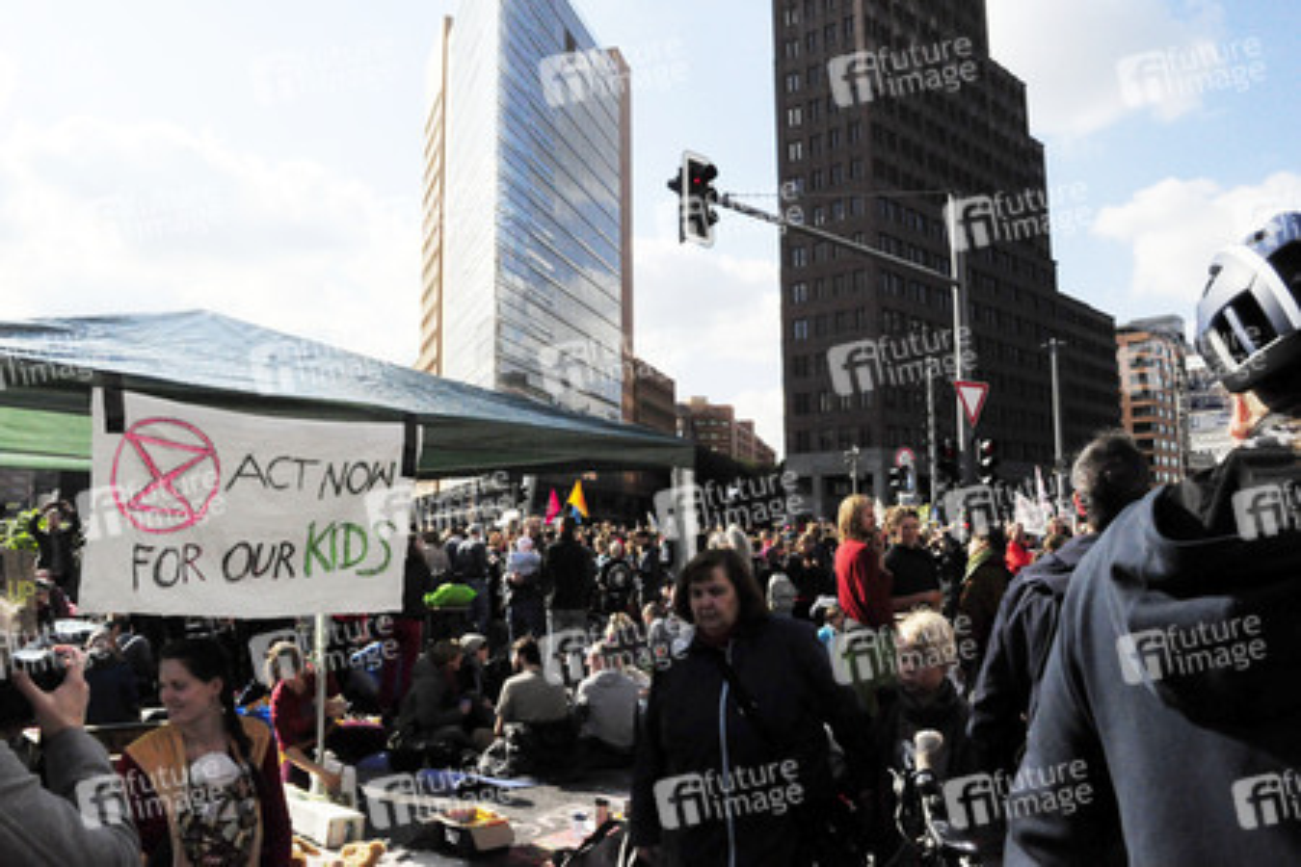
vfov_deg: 47.9
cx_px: 650
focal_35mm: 27
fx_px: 976
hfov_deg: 67.4
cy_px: 434
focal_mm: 18
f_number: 20
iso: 3200
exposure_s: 1/1600
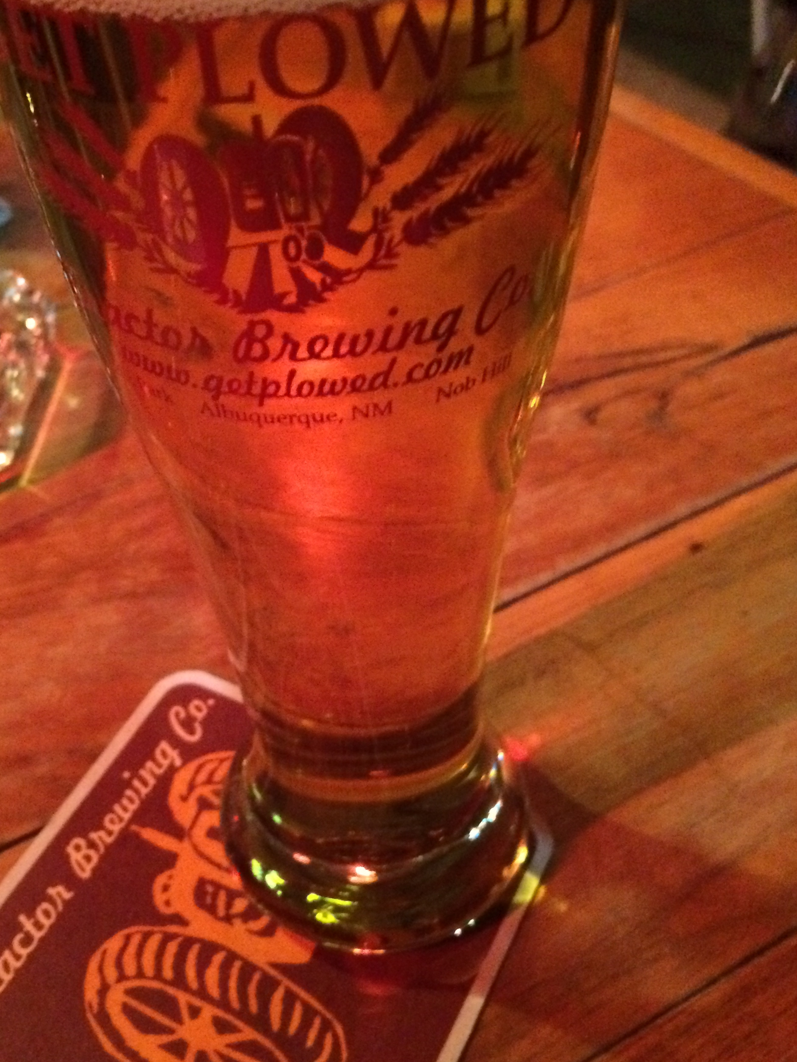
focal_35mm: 39
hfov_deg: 36.6
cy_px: 543
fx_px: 1197
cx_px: 288
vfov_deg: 47.9
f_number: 2.2
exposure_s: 1/15
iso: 640
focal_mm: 4.12
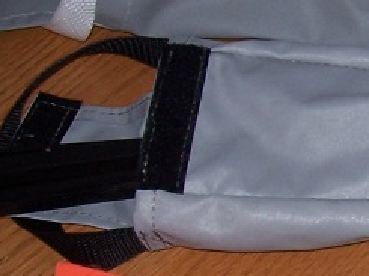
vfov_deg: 10.6
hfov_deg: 13.4
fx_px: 1480
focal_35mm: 139
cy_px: 225
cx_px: 556
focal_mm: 5.6
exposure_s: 1/60
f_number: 2.7
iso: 80
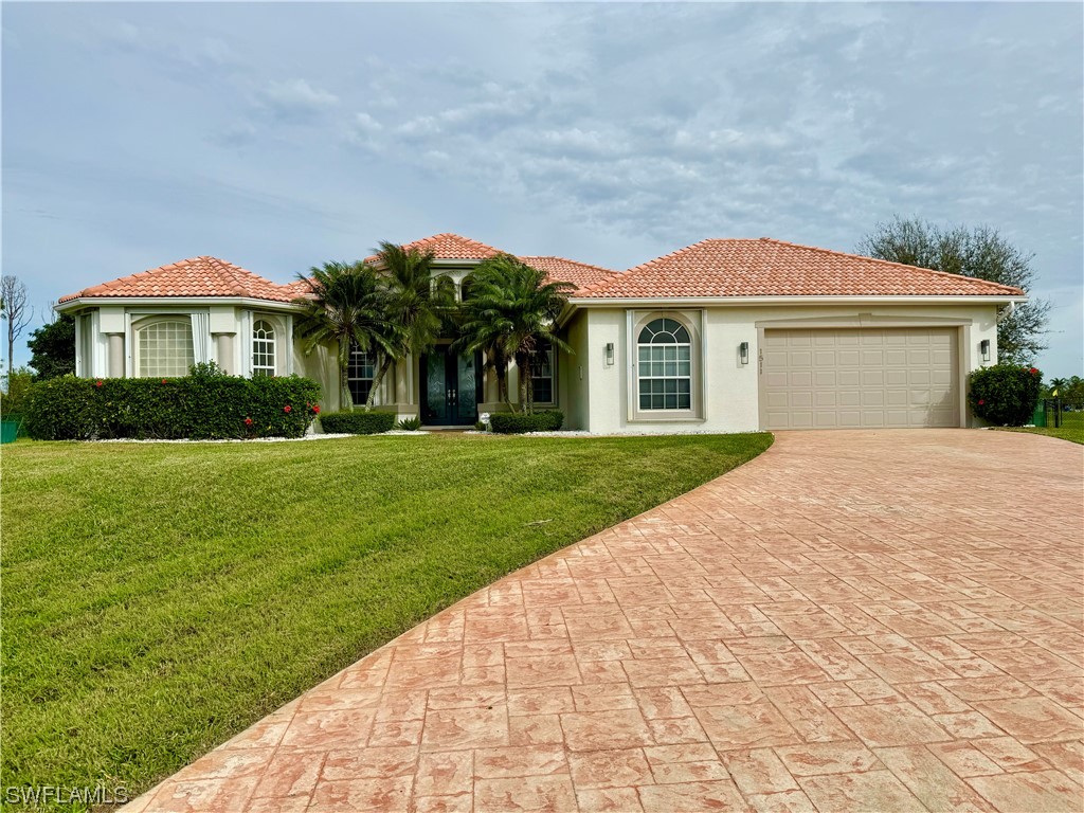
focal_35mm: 24
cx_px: 542
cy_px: 406
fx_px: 752
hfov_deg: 71.6
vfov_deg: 56.8
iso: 80
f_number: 1.78
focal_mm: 6.86
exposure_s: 1/7092
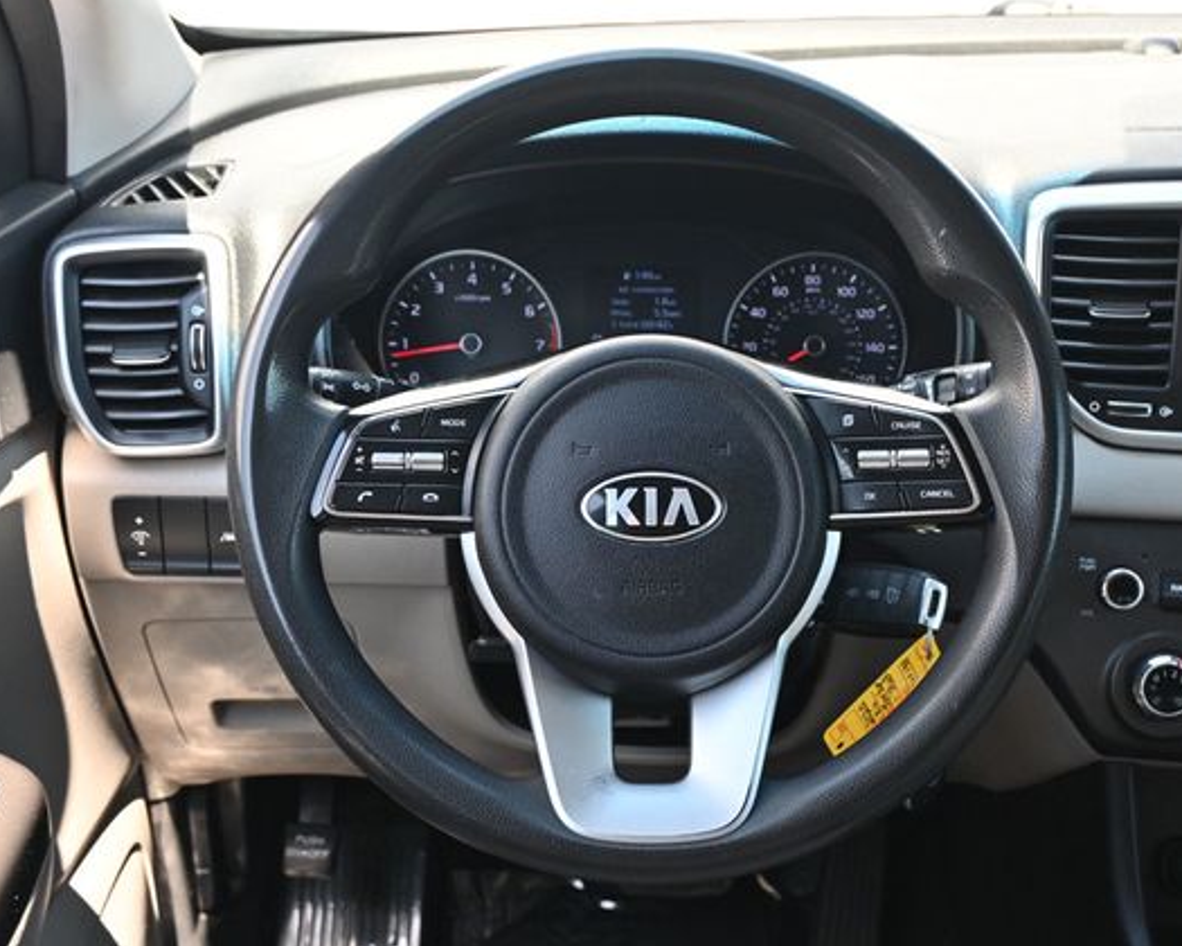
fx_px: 1679
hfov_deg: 38.8
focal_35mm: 48
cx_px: 637
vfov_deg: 31.5
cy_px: 471
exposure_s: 1/125
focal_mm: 28
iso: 560
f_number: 4.5
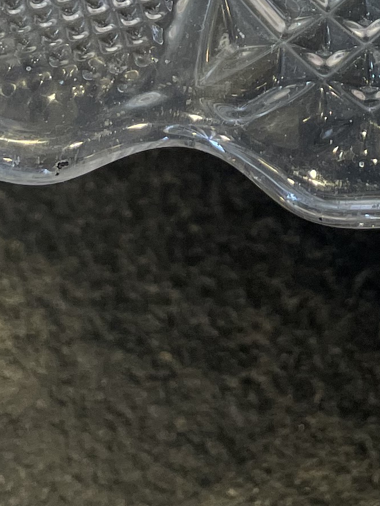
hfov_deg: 12.4
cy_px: -522
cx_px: 356
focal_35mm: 118
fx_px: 1727
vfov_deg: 14.0
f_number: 1.6
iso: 40
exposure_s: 1/100
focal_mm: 4.2
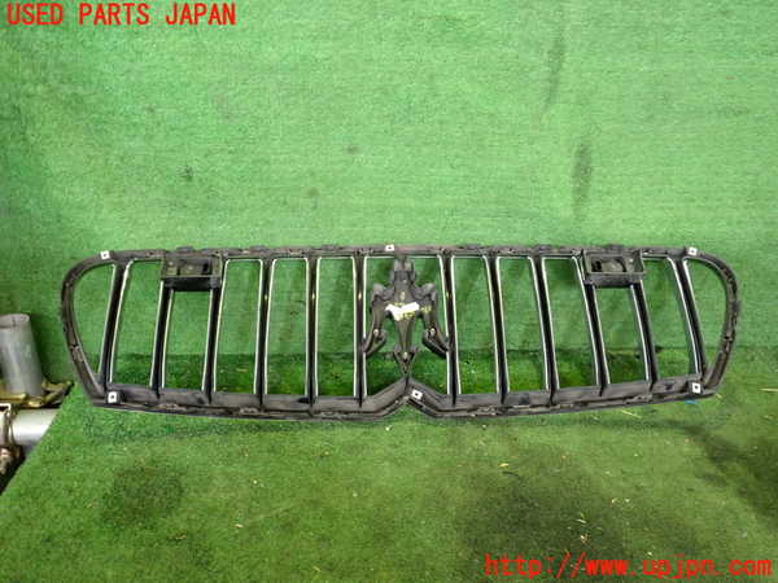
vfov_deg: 46.8
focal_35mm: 30
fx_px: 674
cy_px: 292
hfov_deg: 60.0
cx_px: 389
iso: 400
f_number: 2.3
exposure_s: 1/30
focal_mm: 5.4
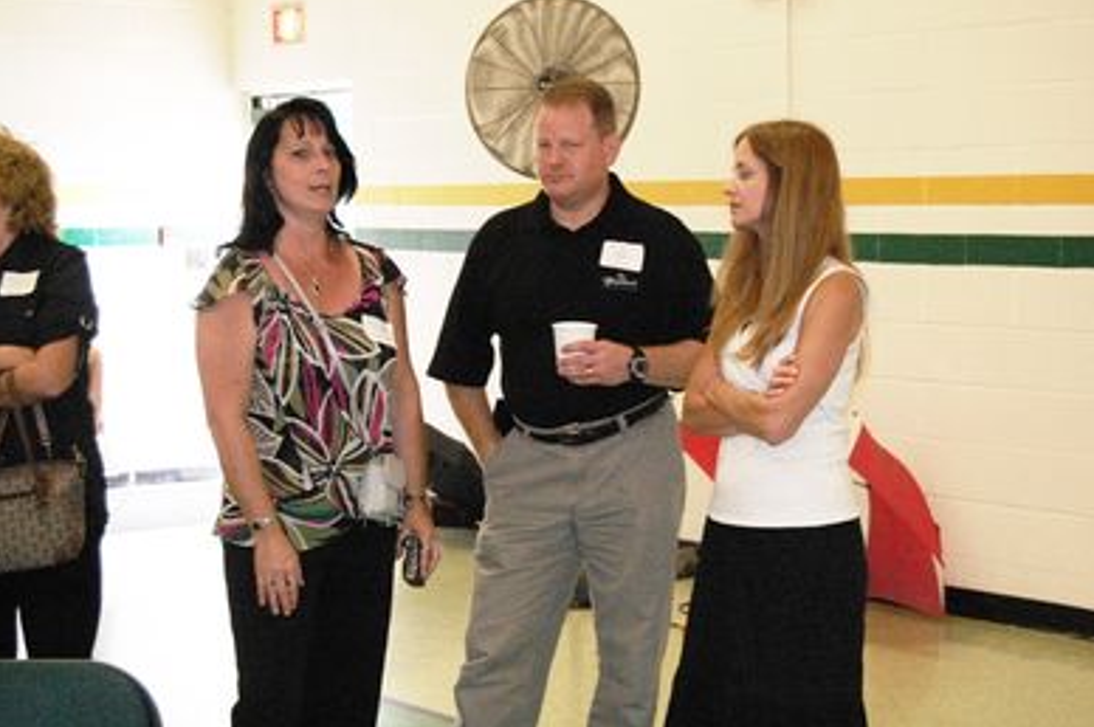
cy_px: 361
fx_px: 2111
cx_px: 555
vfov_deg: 19.6
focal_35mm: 70
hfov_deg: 29.1
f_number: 5.6
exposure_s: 1/60
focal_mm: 45
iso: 1600
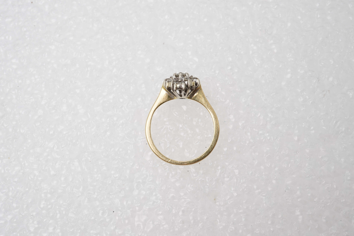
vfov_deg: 29.9
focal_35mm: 45
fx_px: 442
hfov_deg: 43.6
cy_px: 118
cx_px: 177
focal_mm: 30
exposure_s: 1/125
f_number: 22
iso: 500
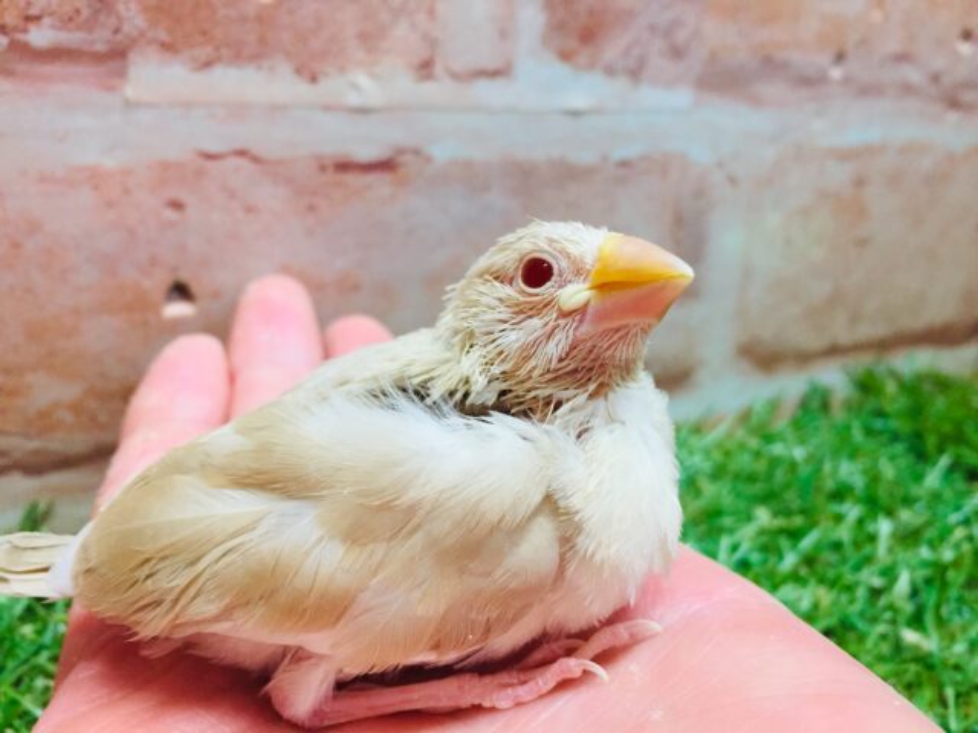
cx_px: 489
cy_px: 366
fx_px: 819
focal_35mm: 29
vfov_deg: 48.2
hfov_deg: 61.7
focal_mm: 4.15
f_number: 2.2
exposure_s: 1/30
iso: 50
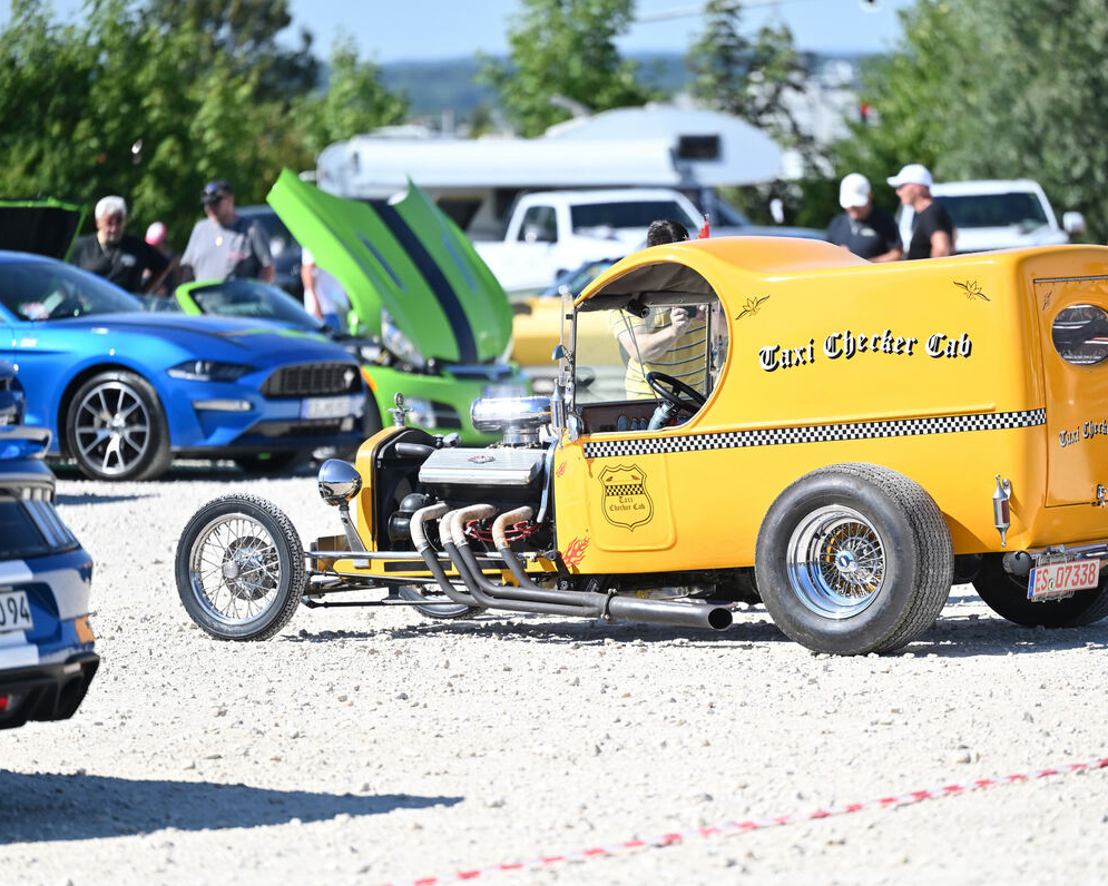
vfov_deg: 7.2
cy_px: 444
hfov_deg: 9.0
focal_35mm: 215
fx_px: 7050
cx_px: 645
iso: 400
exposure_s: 1/6400
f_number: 2.8
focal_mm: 190
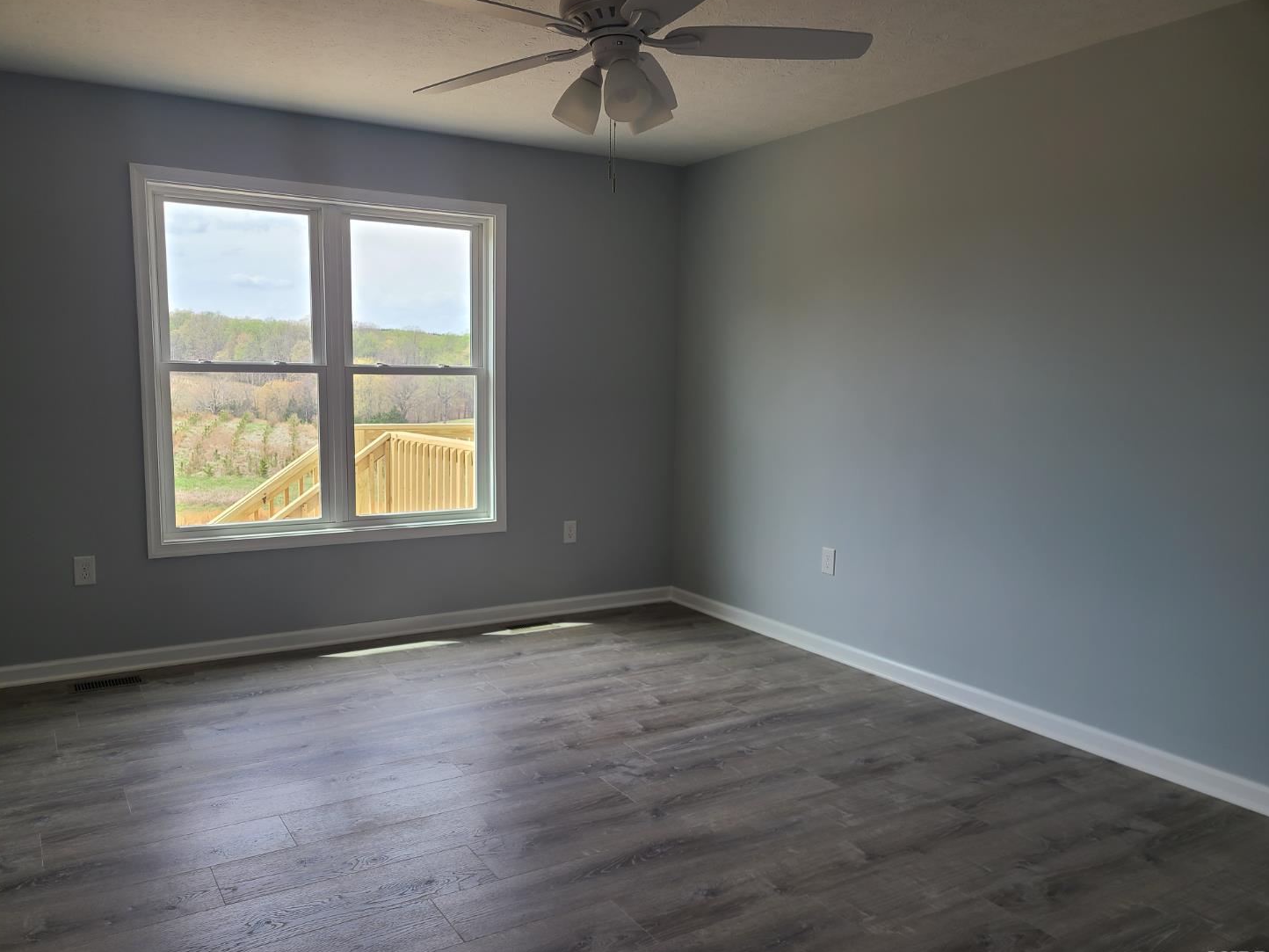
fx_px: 990
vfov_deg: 51.4
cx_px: 623
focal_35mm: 27
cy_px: 485
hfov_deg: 65.3
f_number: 1.8
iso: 40
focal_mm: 5.4
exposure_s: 1/265
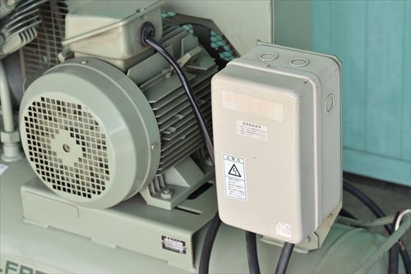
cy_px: 137
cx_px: 206
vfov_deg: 16.6
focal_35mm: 82
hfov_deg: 24.6
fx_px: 942
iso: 1250
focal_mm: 55
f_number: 6.3
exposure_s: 1/1000
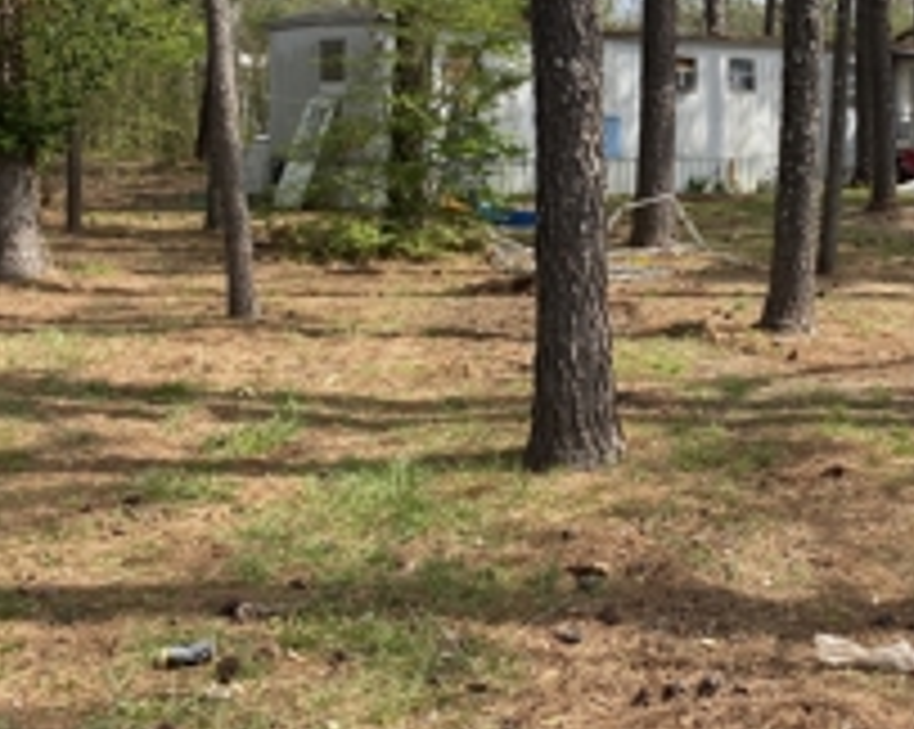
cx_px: 747
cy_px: 158
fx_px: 1351
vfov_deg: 29.6
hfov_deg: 36.0
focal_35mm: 50
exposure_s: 1/2066
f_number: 1.8
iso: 32
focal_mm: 4.25
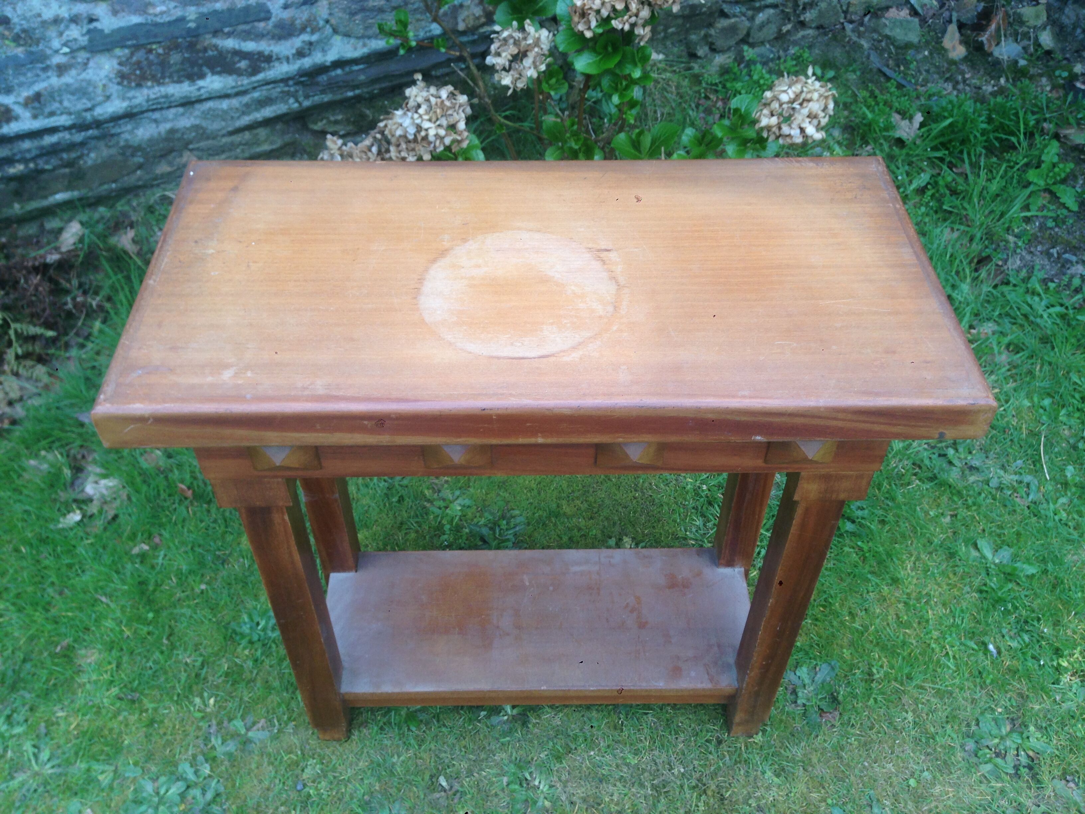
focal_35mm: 33
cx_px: 542
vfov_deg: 42.9
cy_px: 407
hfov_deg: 55.4
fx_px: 1034
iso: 50
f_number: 2.4
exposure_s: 1/138
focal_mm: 4.12
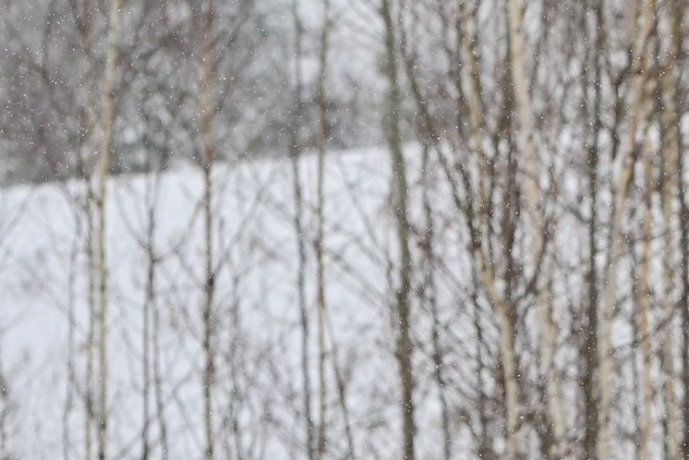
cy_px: 442
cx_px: 1308
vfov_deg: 3.3
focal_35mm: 413
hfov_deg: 4.9
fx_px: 7908
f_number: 5.6
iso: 640
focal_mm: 102
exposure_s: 1/1600
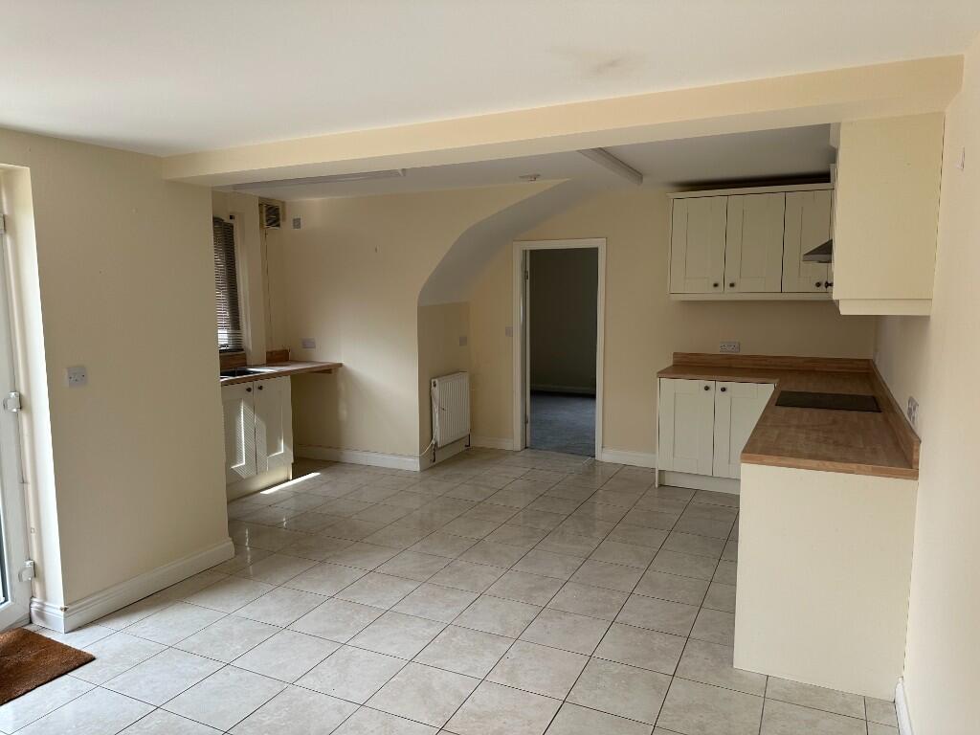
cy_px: 368
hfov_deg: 71.6
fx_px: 679
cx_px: 490
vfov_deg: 56.8
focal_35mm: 24
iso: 64
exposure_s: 1/218
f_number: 1.78
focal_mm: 6.86
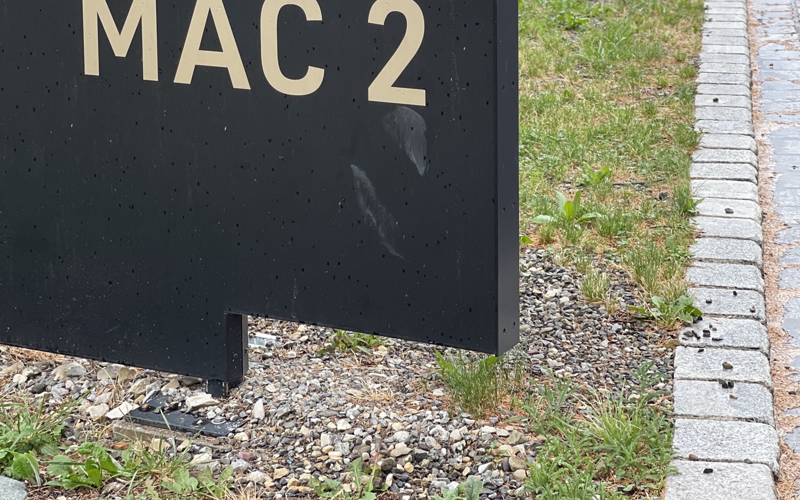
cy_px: -35
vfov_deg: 14.1
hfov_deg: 22.8
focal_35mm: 91
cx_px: 398
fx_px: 1984
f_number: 2.2
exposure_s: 1/121
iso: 25
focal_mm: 7.5
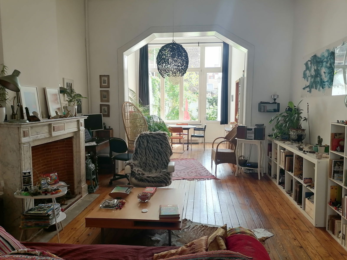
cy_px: 130
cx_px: 174
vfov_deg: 51.4
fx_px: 271
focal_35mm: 27
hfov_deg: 65.3
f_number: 1.8
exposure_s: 1/50
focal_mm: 5.3
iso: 50
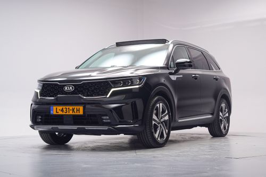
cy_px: 88
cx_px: 133
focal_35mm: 50
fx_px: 369
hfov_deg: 39.6
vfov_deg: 27.0
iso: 100
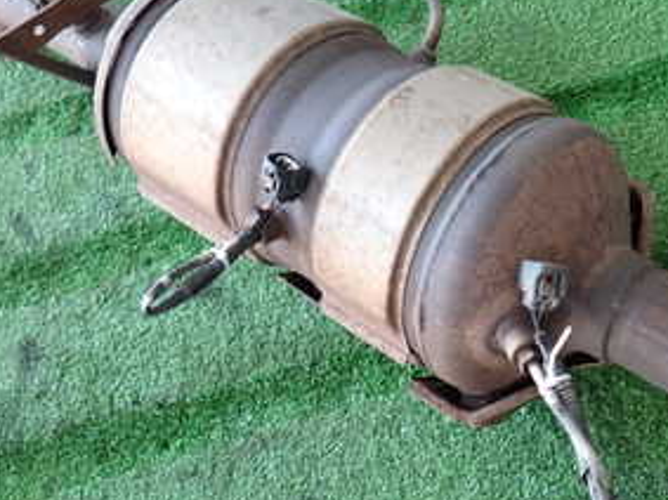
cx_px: 467
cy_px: 215
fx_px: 1022
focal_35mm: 53
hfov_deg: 35.7
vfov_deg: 27.5
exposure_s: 1/60
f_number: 2
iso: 200
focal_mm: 4.5
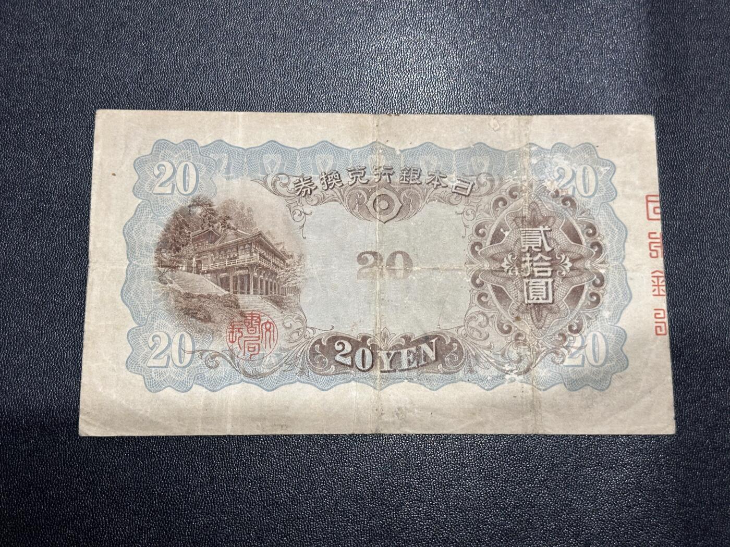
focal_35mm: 48
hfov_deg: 39.7
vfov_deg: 30.3
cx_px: 365
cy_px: 274
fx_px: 1012
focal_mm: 6.86
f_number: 1.78
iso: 100
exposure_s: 1/50
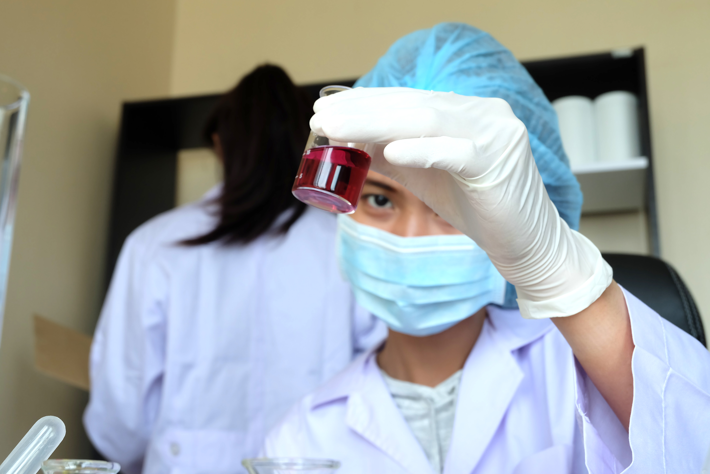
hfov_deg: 41.9
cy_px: 237
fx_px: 927
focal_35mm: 47
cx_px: 355
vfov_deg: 28.6
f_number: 6.4
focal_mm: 31
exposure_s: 1/56
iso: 400
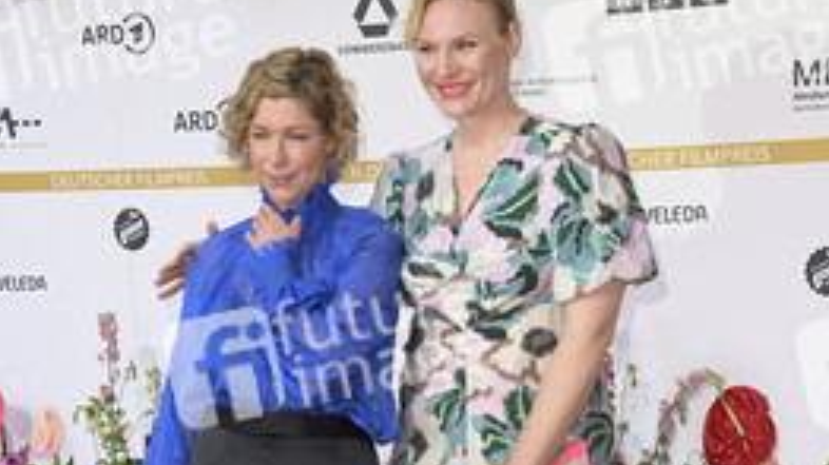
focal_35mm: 99
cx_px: 418
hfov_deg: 21.6
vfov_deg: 12.0
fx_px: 2175
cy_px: 512
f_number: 5
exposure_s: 1/250
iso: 640
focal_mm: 62
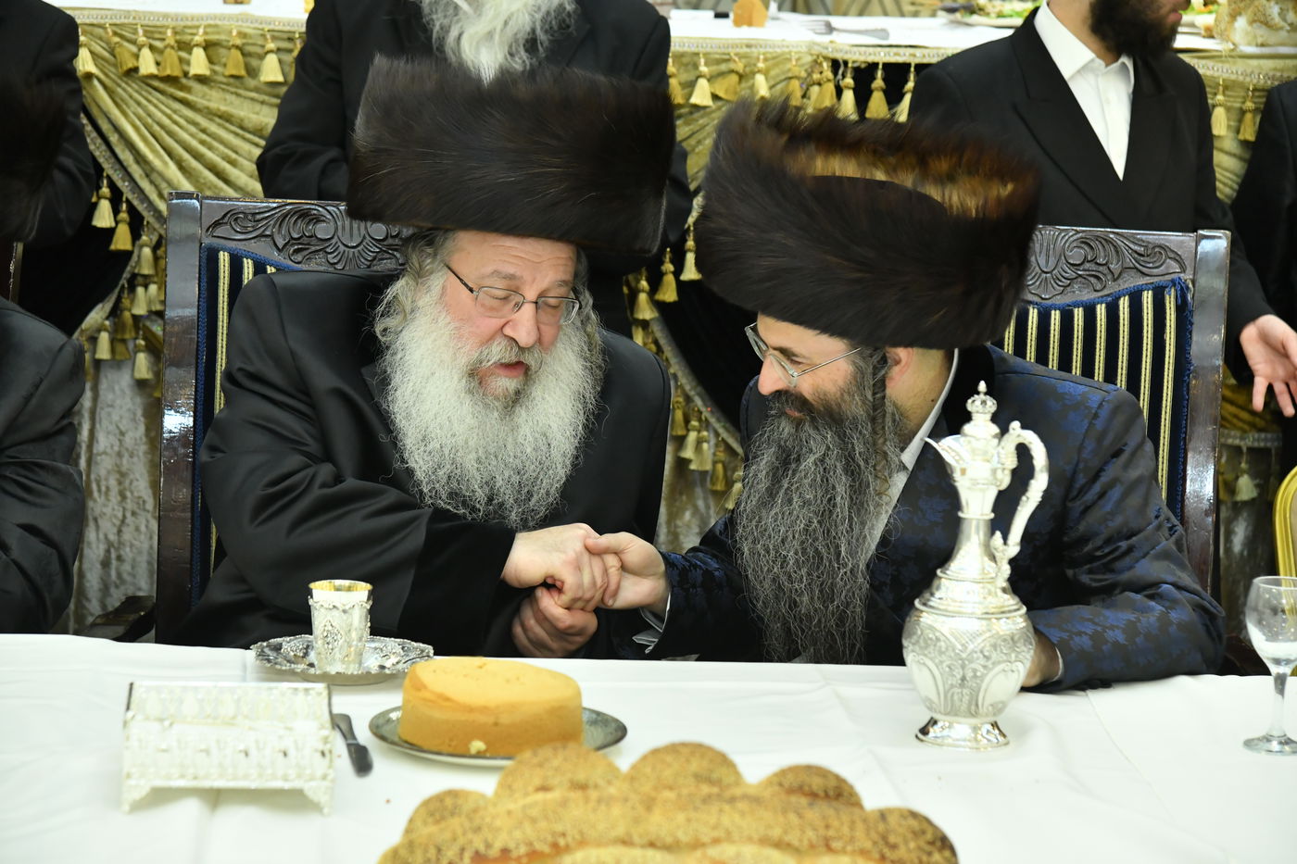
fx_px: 3314
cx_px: 648
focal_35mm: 92
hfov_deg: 22.1
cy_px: 432
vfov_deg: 14.9
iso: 4000
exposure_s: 1/250
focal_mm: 92
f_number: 5
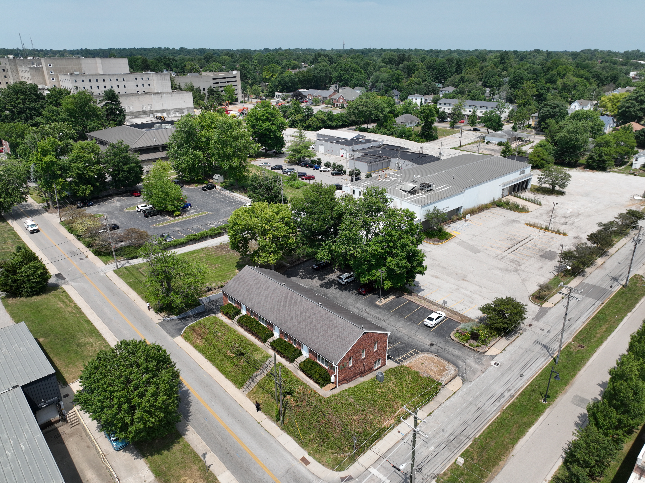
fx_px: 447
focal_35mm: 24
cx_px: 322
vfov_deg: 56.8
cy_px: 242
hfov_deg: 71.6
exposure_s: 1/2000
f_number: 2.8
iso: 100
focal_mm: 12.29
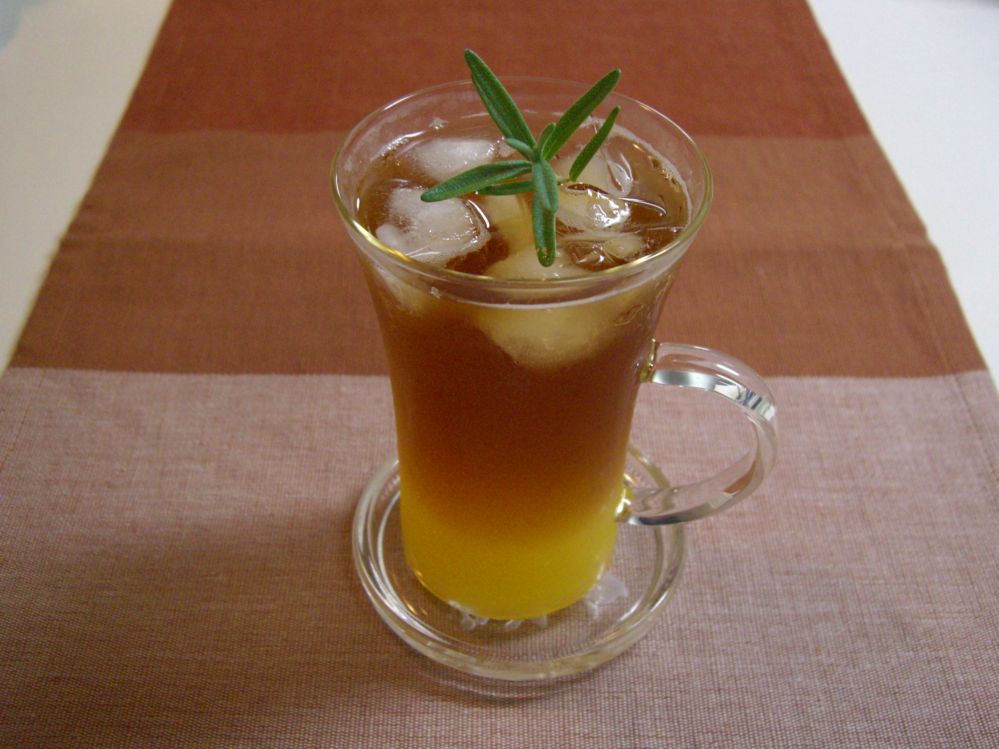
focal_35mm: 38
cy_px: 374
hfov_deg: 49.0
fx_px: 1097
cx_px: 500
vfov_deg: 37.7
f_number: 2.8
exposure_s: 1/100
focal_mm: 7.9
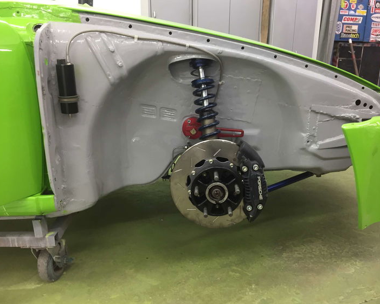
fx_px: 349
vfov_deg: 47.1
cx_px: 202
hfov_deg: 57.1
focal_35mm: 31
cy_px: 152
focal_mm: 4.15
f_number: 2.2
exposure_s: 1/30
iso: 64
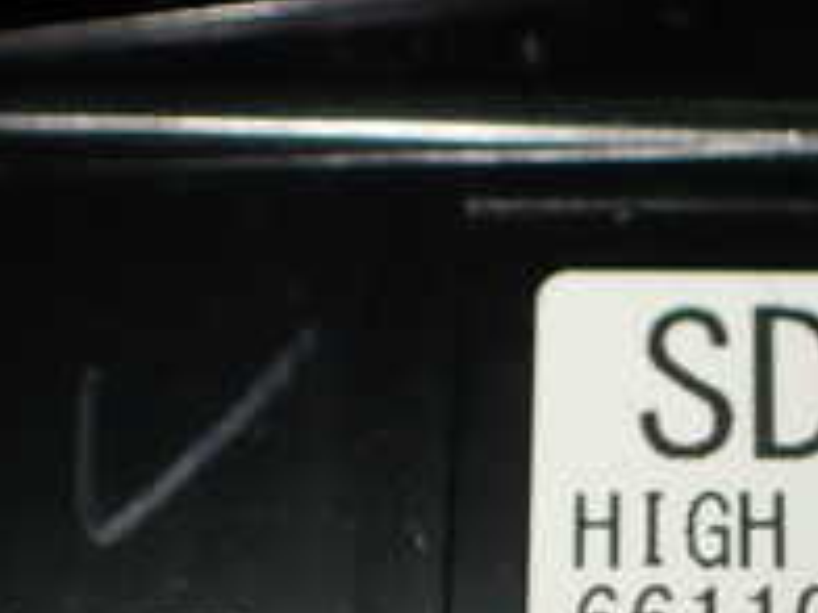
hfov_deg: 20.7
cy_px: 600
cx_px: 805
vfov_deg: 15.8
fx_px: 2174
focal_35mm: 92
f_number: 2.3
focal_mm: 5.4
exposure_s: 1/125
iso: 100
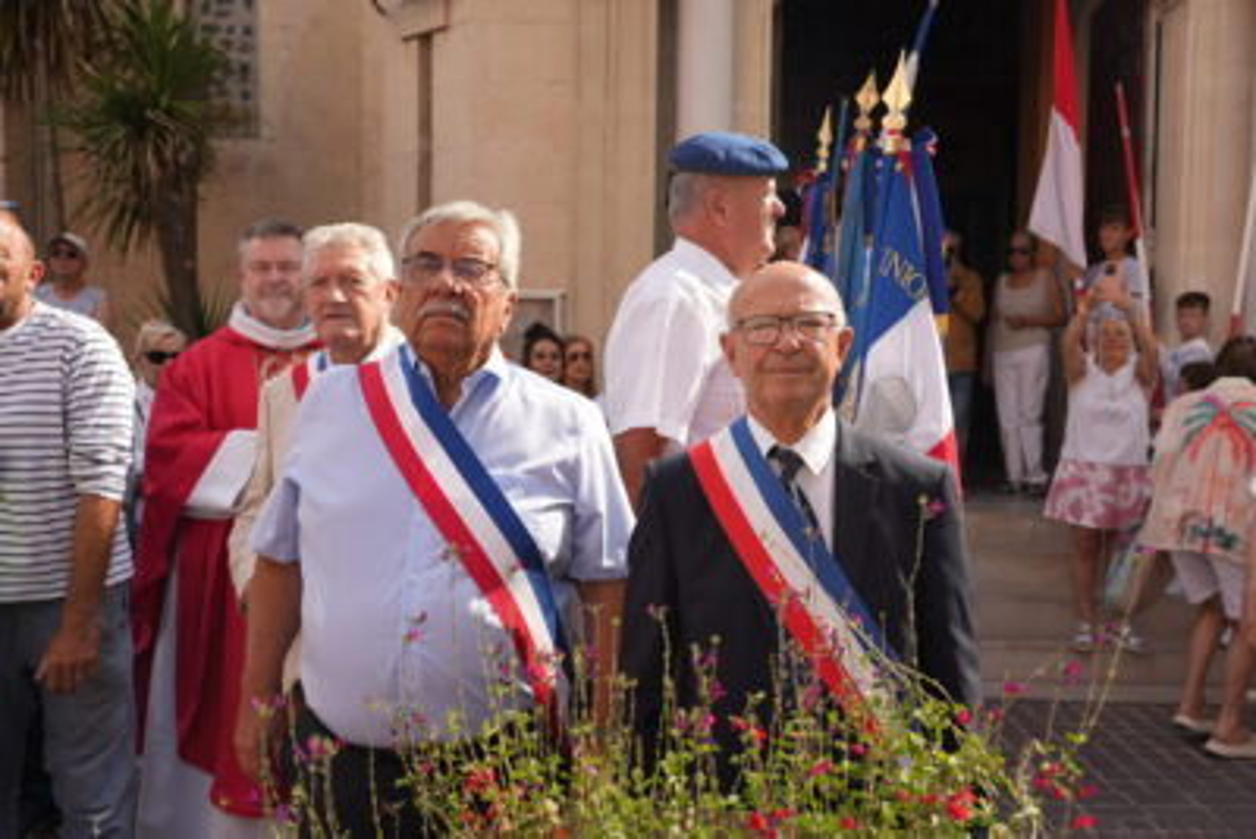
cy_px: 420
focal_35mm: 34
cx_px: 628
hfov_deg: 55.8
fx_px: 1187
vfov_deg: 38.9
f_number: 5.6
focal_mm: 34
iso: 100
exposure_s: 1/320
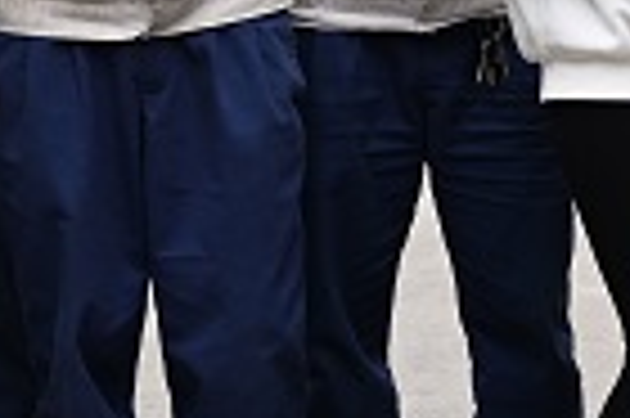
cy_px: -135
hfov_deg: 10.3
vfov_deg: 7.0
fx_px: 3391
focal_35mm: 194
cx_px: 922
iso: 180
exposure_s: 1/250
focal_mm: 34
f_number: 5.6
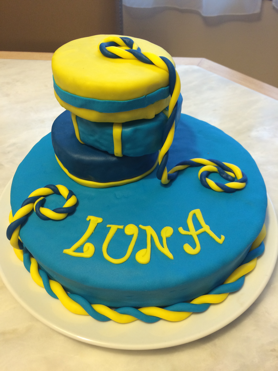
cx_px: 139
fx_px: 311
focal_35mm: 29
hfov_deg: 48.2
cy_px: 186
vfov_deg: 61.7
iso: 160
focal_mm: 4.15
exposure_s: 1/33
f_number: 2.2
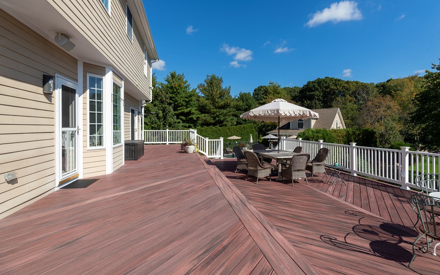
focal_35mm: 17
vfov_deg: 67.8
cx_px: 224
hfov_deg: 94.4
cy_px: 125
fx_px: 204
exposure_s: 1/250
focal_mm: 16
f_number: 9
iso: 100
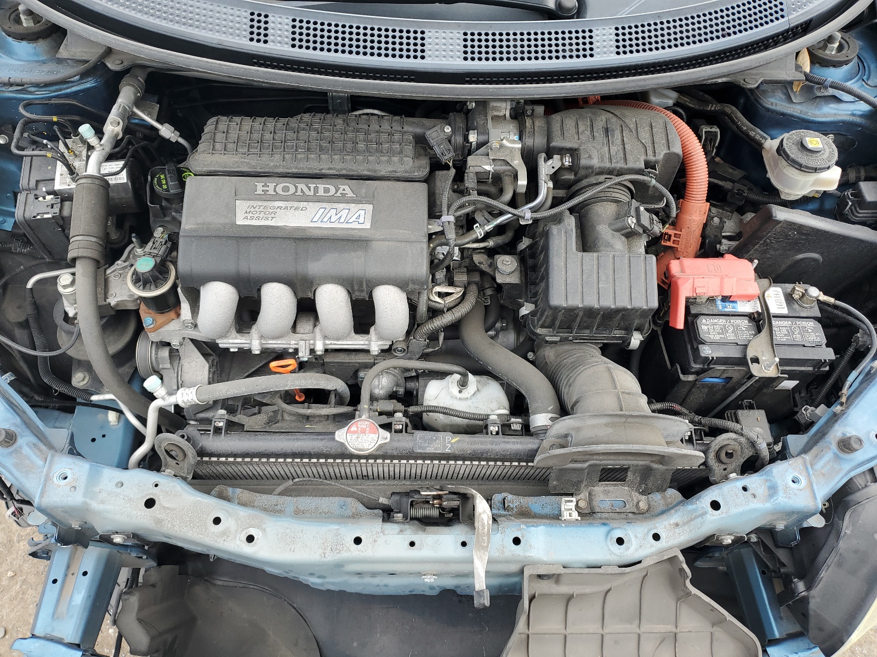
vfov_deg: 53.1
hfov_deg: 67.3
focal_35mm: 26
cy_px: 328
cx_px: 438
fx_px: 659
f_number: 1.5
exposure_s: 1/455
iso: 50
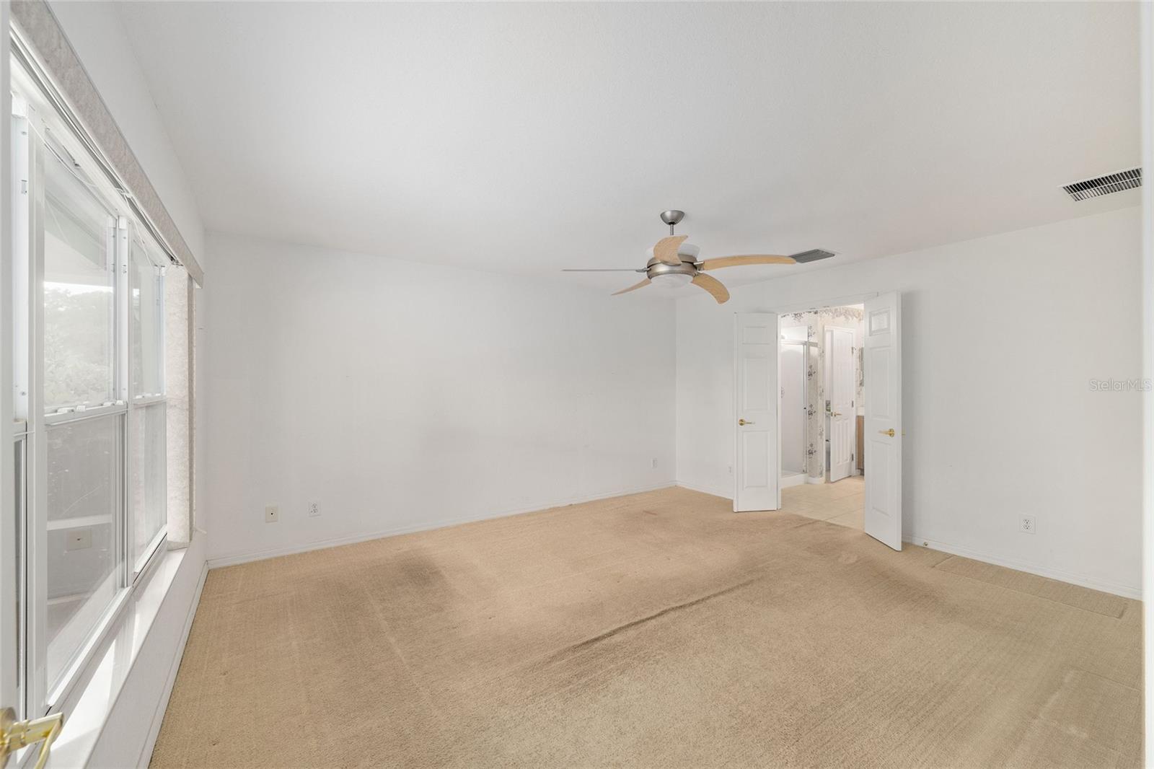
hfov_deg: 104.3
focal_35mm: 14
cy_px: 384
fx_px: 449
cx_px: 577
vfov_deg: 81.2
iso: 500
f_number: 8
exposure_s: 1/4
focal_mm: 14
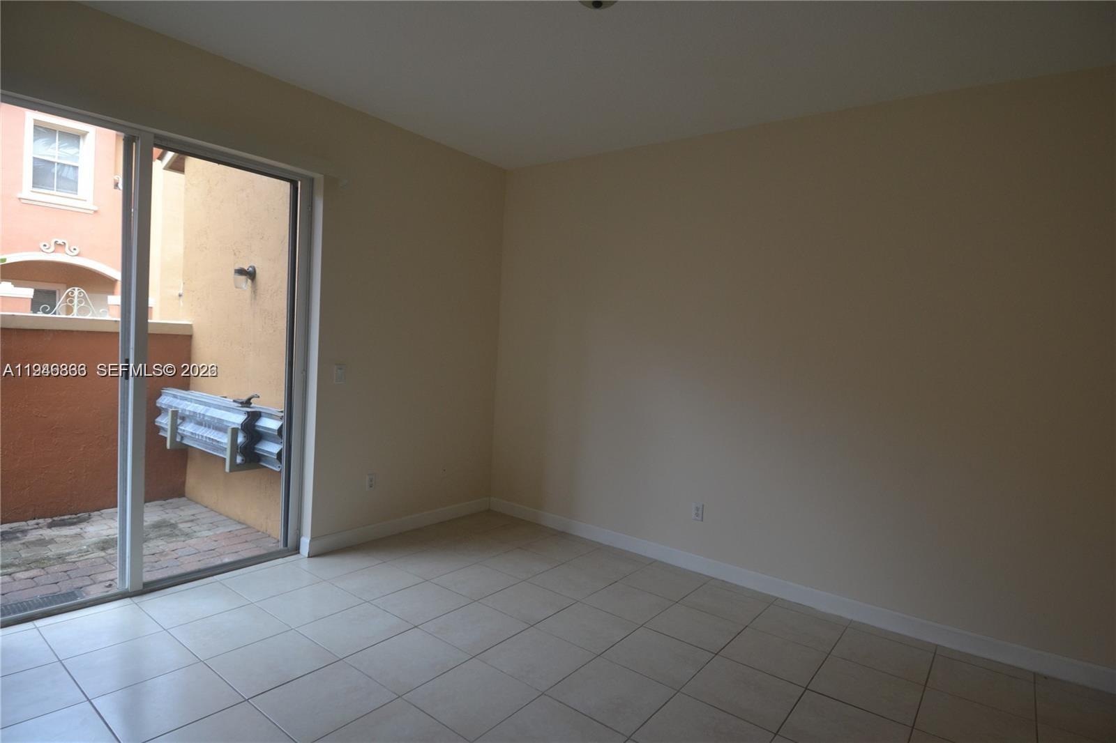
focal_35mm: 18
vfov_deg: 67.4
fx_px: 558
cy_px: 372
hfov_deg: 90.0
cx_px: 558
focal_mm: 12
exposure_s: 1/100
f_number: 5
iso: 400
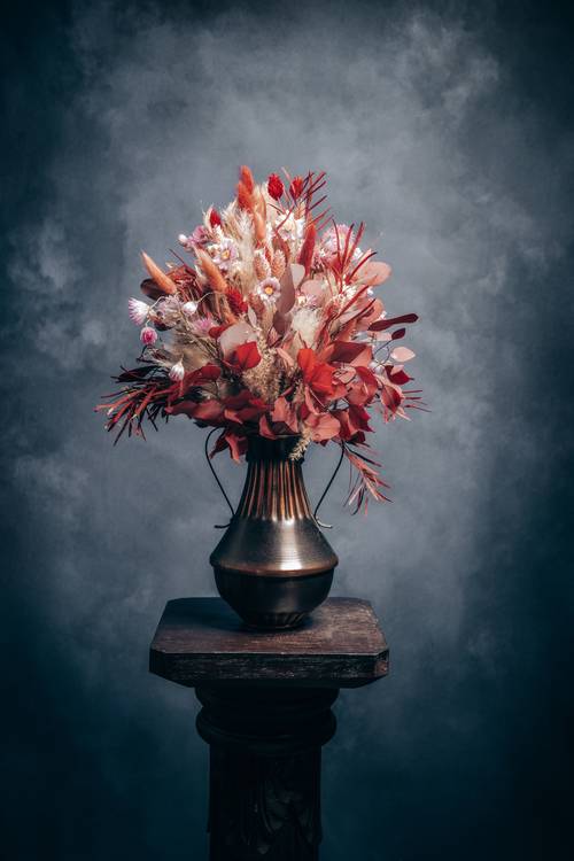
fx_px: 1052
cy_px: 430
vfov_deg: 44.5
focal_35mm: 44
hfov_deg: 30.5
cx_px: 287
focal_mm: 44
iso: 100
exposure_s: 1
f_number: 9
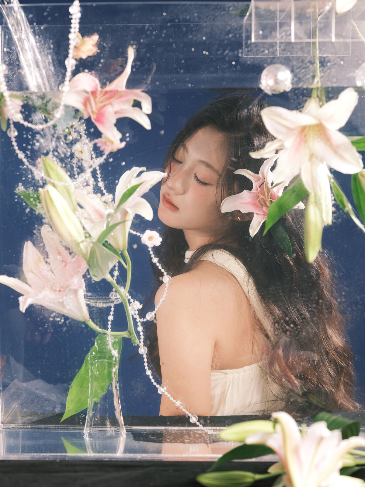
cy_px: 244
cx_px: 182
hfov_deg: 23.3
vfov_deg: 30.7
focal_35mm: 63
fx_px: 886
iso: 400
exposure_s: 1/125
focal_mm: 80
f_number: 4.5
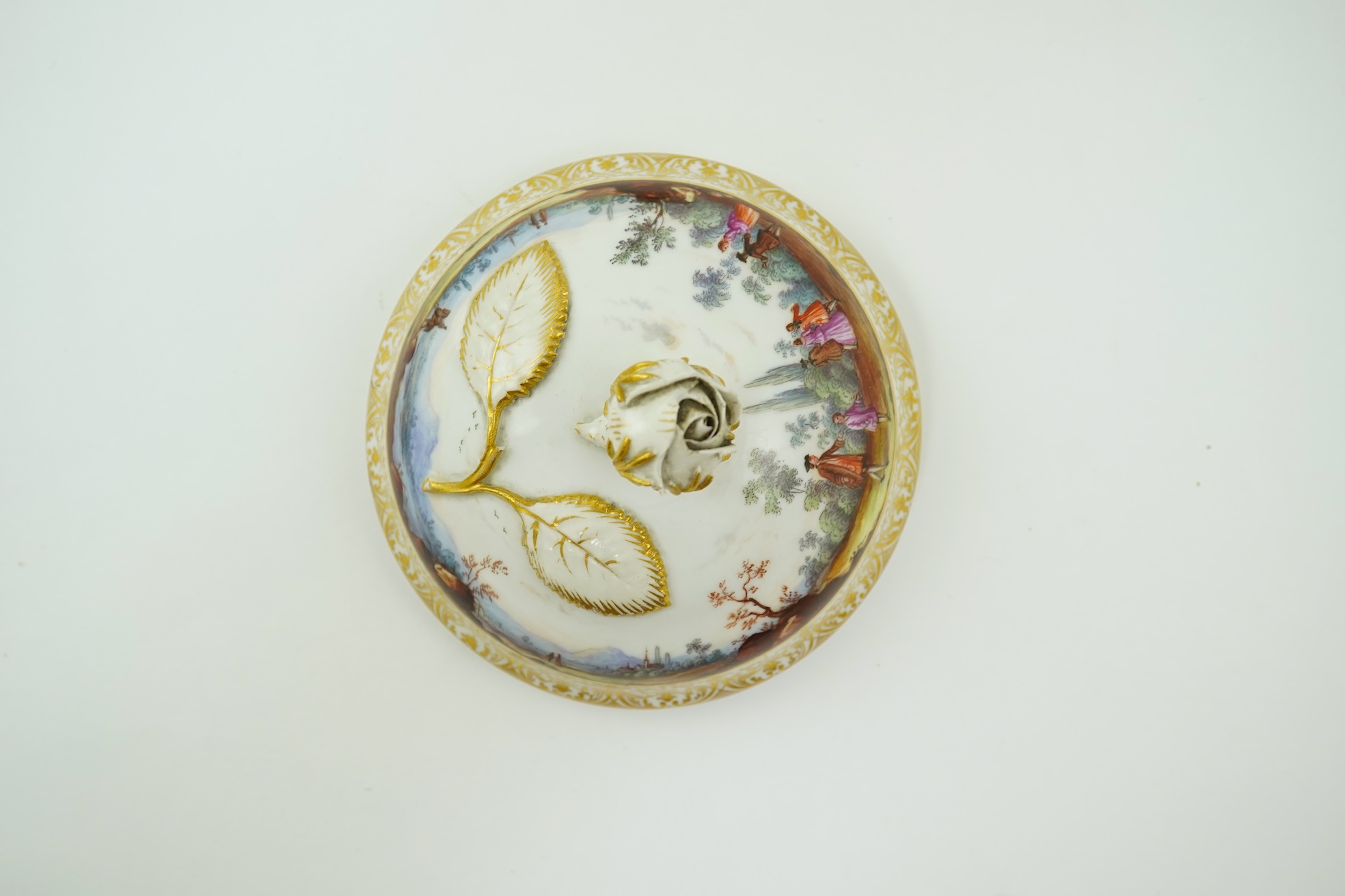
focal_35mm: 45
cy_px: 448
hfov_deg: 43.6
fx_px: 1681
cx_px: 672
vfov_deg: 29.9
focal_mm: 30
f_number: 9
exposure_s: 1/50
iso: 400
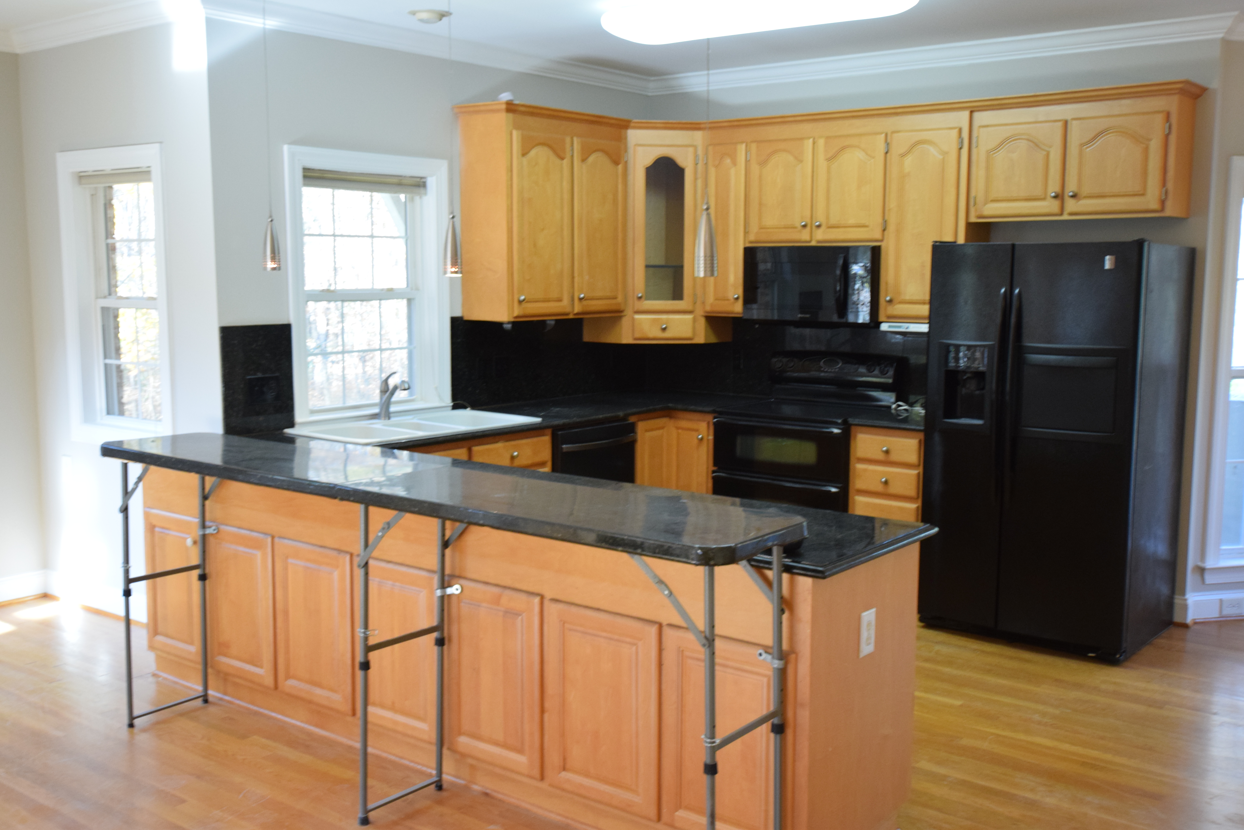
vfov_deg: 36.9
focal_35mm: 36
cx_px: 622
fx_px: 1244
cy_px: 415
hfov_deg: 53.1
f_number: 4.5
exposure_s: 1/60
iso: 1250
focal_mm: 24
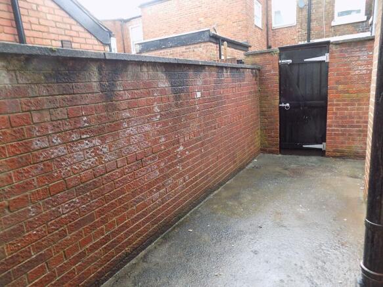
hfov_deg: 73.9
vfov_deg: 58.9
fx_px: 254
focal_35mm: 23
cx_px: 192
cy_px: 144
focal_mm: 4
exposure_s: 1/30
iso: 160
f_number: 3.1
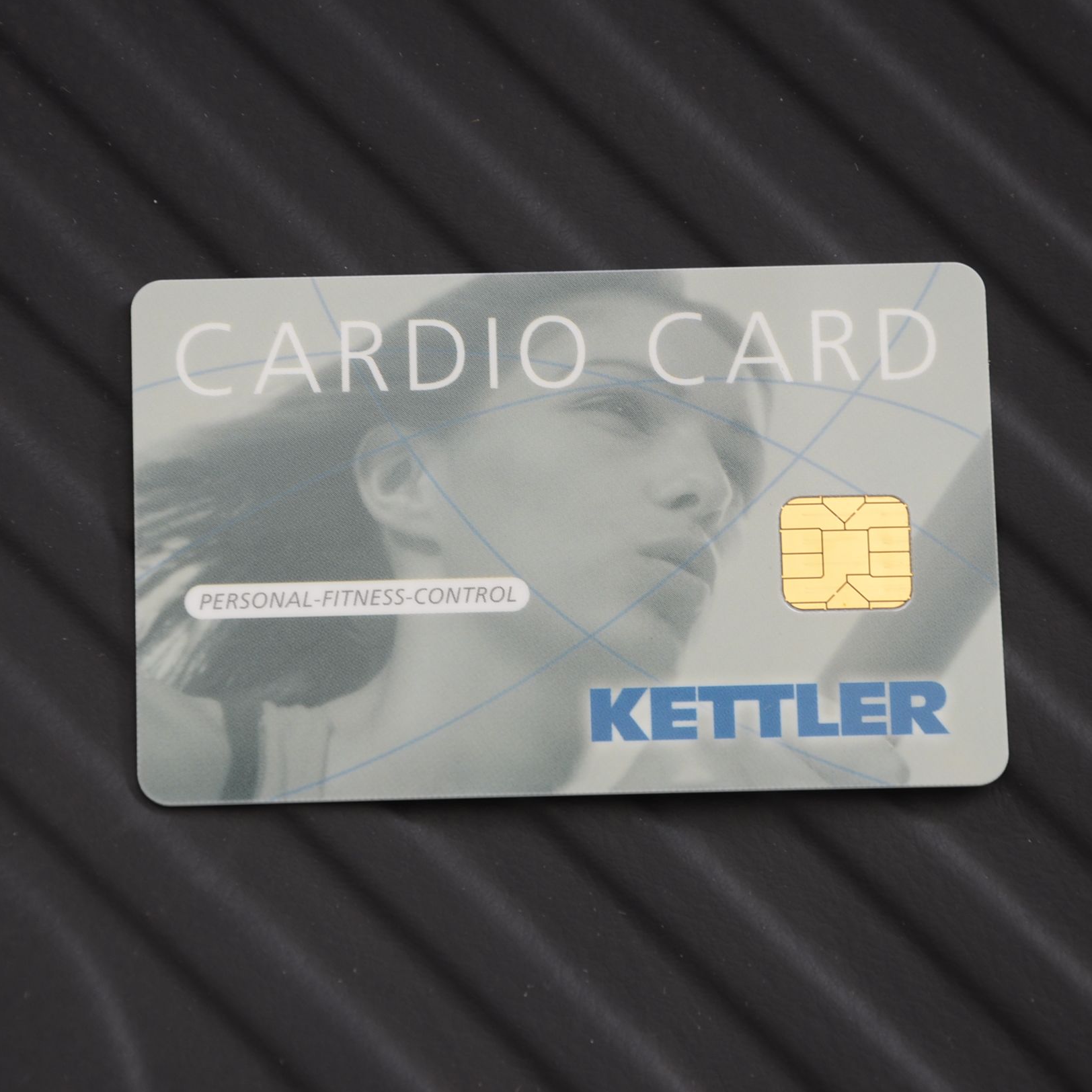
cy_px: 546
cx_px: 610
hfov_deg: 8.6
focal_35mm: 203
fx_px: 7232
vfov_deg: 8.6
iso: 160
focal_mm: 105
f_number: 6.3
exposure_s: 1/60
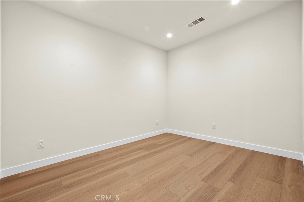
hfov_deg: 100.4
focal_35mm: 15
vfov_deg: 77.2
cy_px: 101
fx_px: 127
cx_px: 152
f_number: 10
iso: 800
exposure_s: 1/5
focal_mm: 15
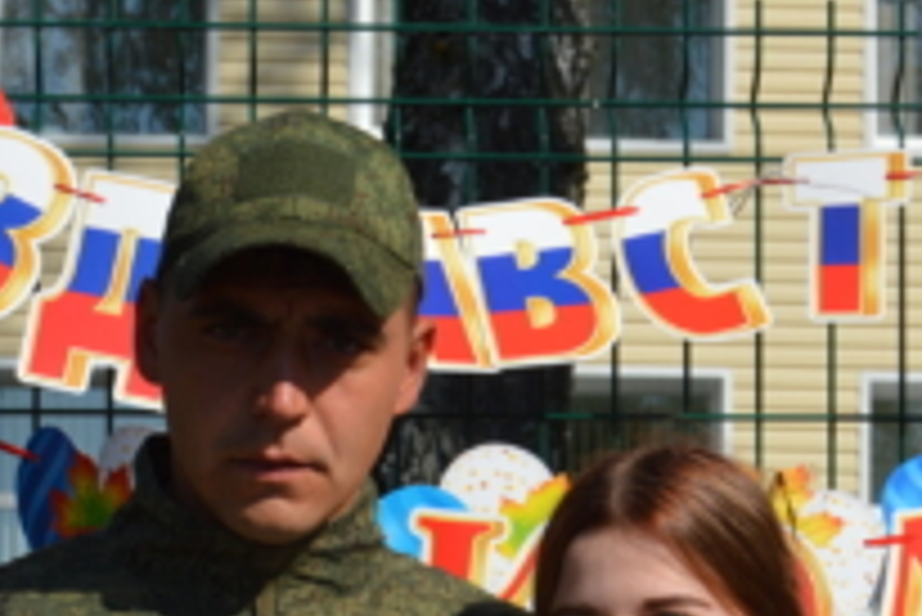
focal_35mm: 167
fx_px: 4280
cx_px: 445
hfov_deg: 12.3
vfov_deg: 8.1
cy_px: 791
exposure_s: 1/320
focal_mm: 38
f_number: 9
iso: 100
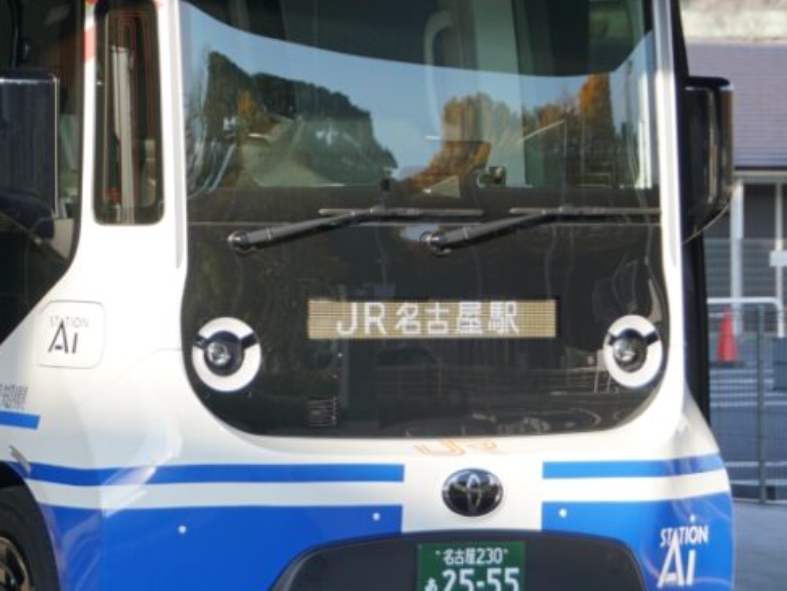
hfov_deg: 8.1
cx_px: 134
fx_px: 5527
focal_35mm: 243
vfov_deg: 6.1
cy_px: 249
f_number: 5.6
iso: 100
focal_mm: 80
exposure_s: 1/160
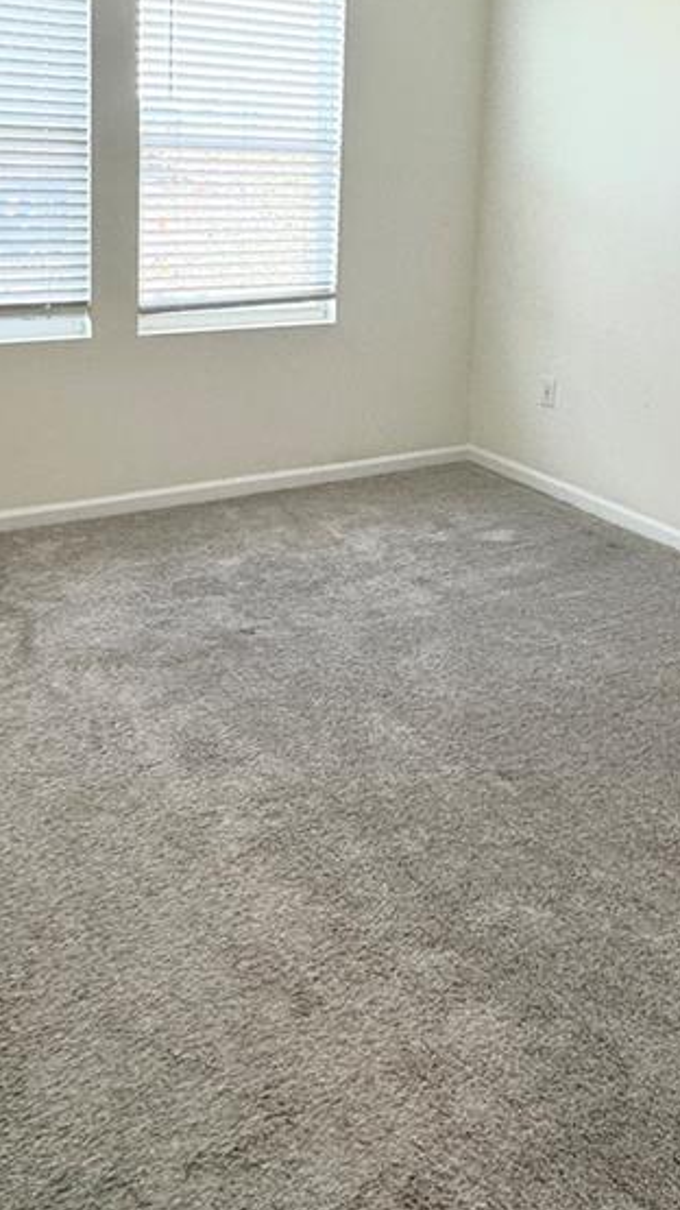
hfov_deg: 35.6
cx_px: 349
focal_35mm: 33
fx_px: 1058
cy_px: 303
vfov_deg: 56.6
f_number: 2.2
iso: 125
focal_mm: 2.22
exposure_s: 1/120
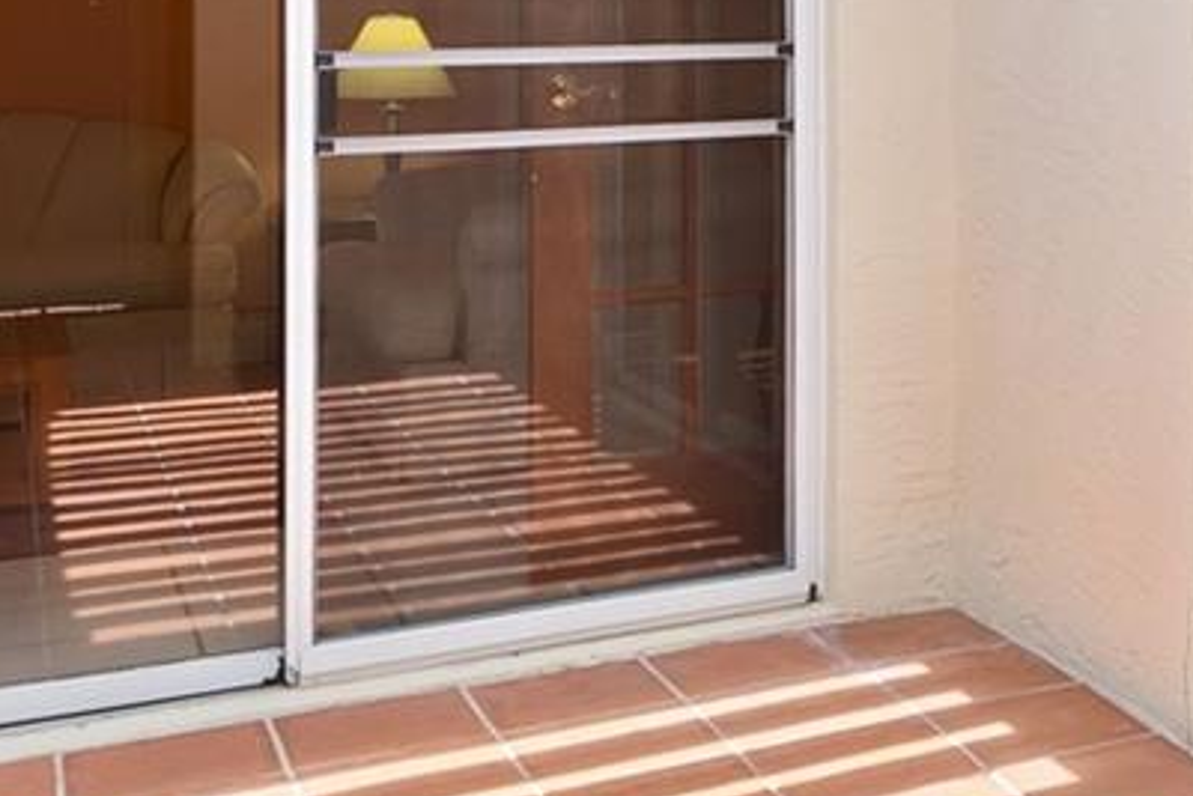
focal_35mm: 60
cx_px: 1354
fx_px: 1989
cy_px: -149
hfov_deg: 29.6
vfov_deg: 21.1
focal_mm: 10
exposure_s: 1/15
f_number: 7.1
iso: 250
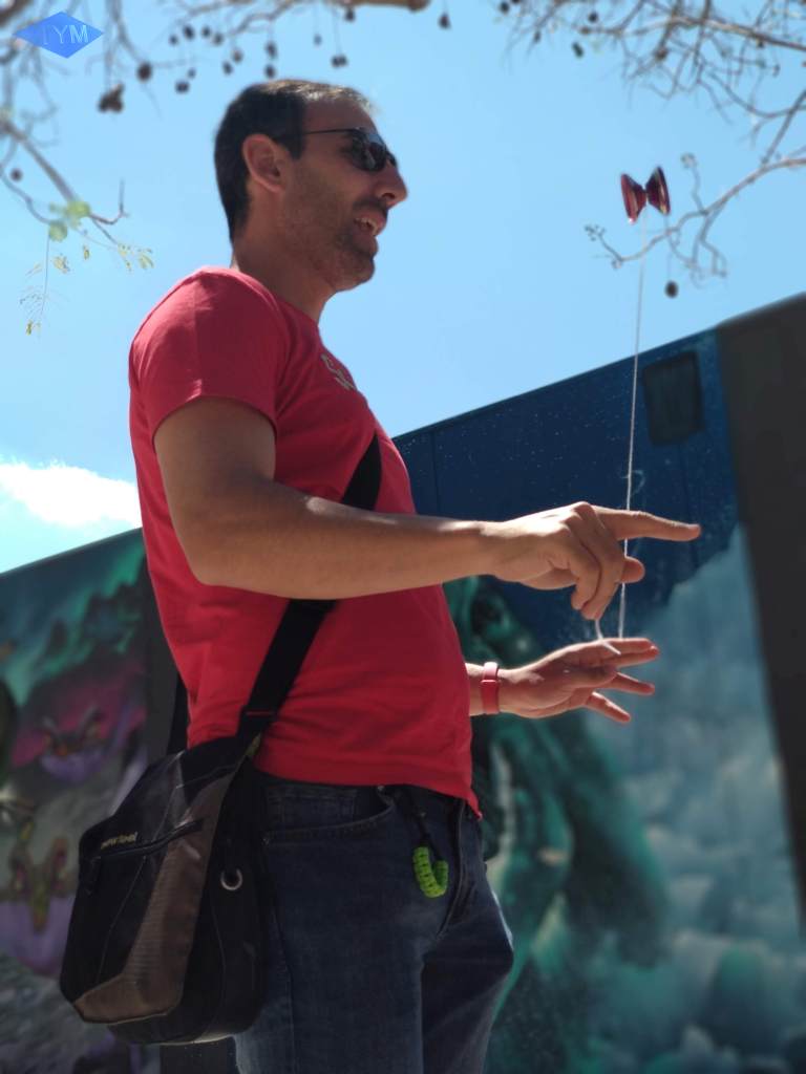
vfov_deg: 36.8
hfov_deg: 28.0
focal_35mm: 52
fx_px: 1614
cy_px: 537
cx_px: 403
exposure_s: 1/581
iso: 100
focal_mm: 5.99
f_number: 2.6
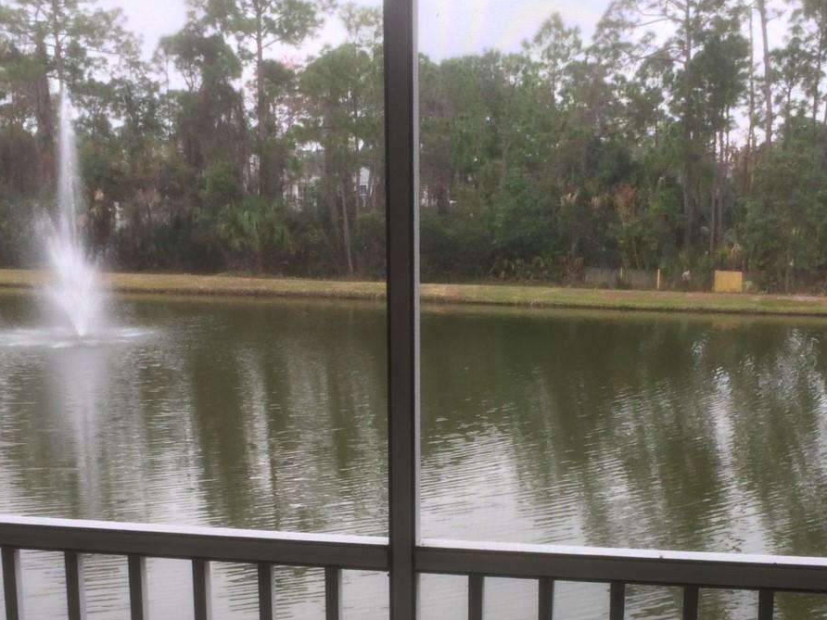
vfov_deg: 27.6
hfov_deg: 36.8
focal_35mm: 52
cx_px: 451
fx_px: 1242
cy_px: 481
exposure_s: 1/120
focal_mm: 4.15
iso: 40
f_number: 2.2
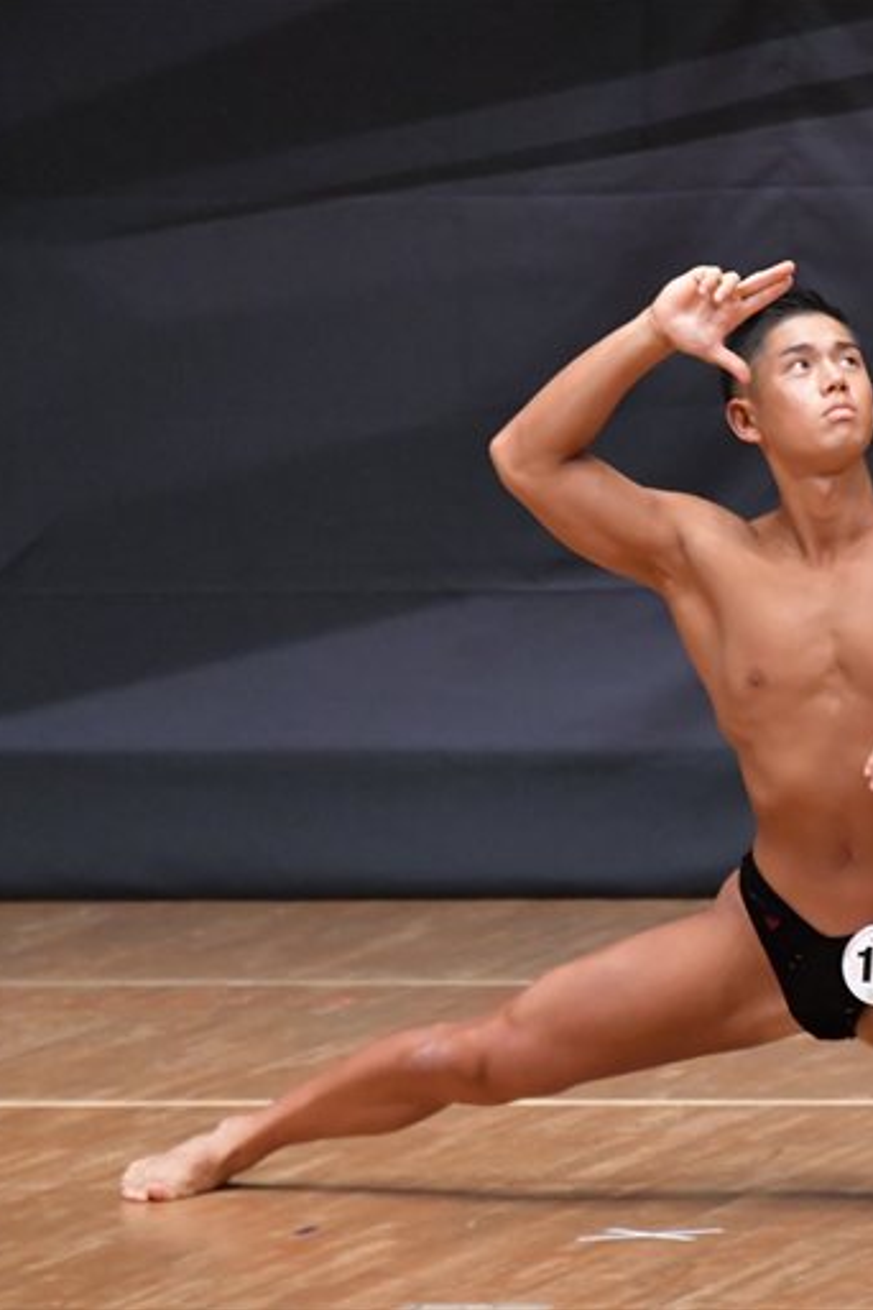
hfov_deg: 2.4
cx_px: 808
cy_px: 654
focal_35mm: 566
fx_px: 20587
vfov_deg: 3.6
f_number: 5.6
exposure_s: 1/400
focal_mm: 250
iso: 6400
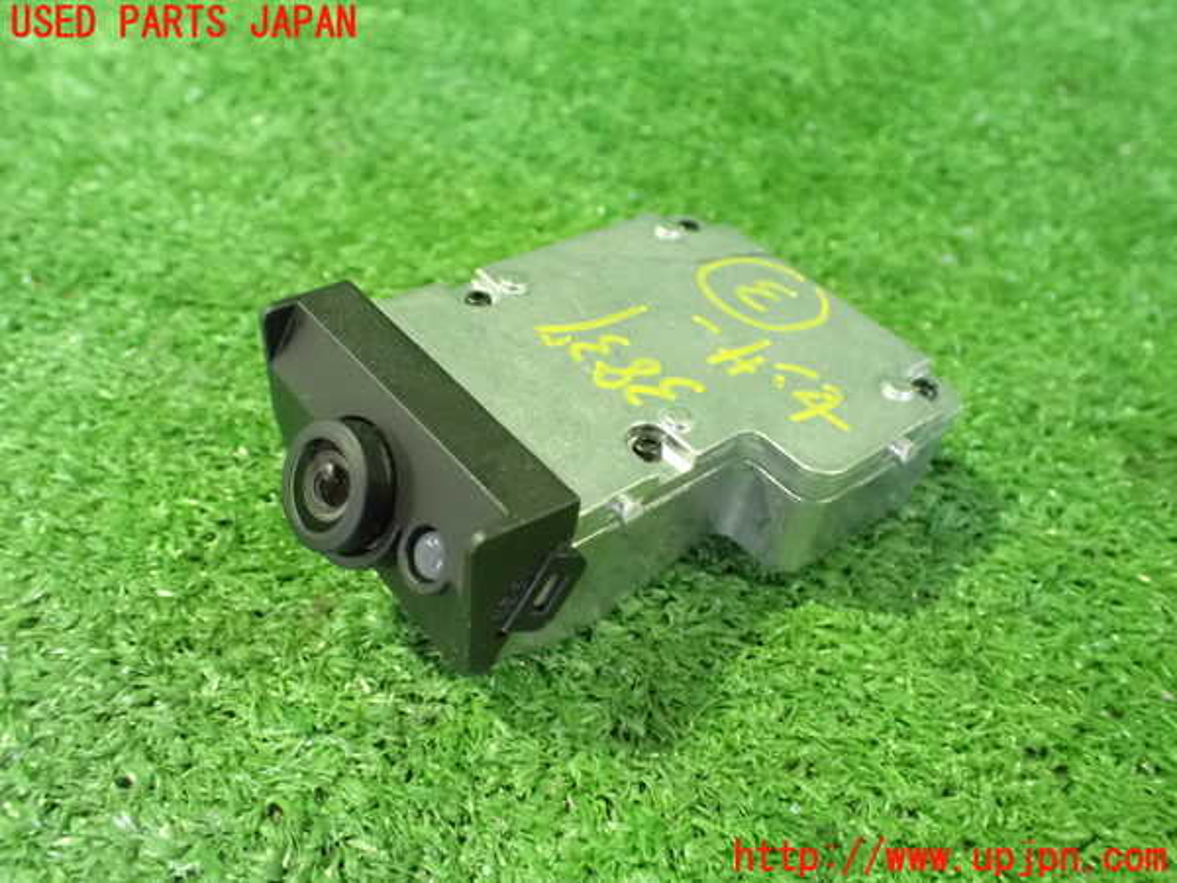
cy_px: 442
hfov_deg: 60.0
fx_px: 1020
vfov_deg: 46.8
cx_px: 588
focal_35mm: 30
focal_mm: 5.4
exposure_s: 1/30
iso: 1600
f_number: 2.3
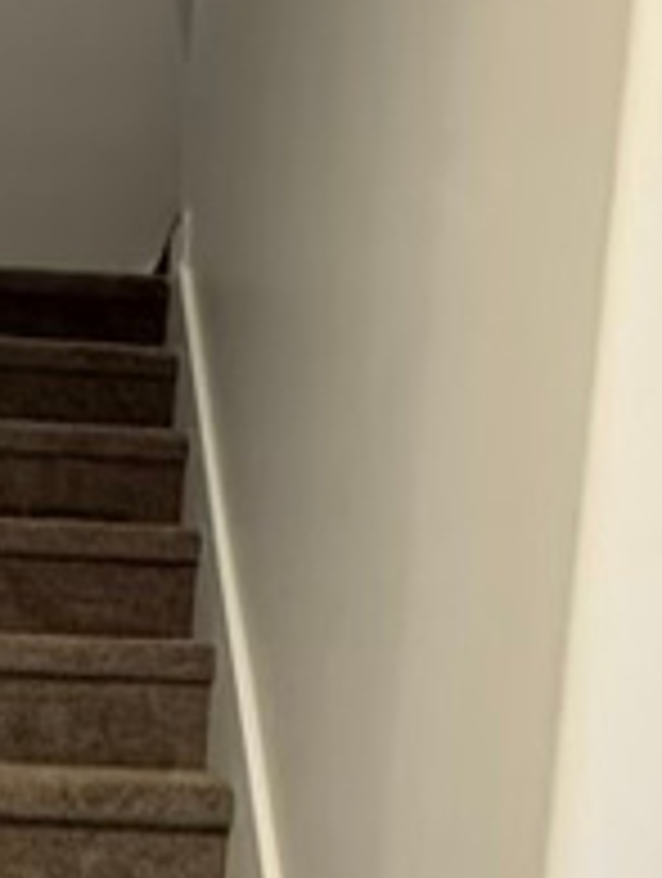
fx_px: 1398
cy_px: 819
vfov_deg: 32.8
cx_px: 32
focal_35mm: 55
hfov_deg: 25.6
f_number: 2.2
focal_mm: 2.22
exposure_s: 1/60
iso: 320
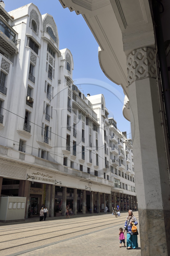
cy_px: 128
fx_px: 220
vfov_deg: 60.3
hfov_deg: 42.3
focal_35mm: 31
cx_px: 85
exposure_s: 1/250
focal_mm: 31
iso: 200
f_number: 11
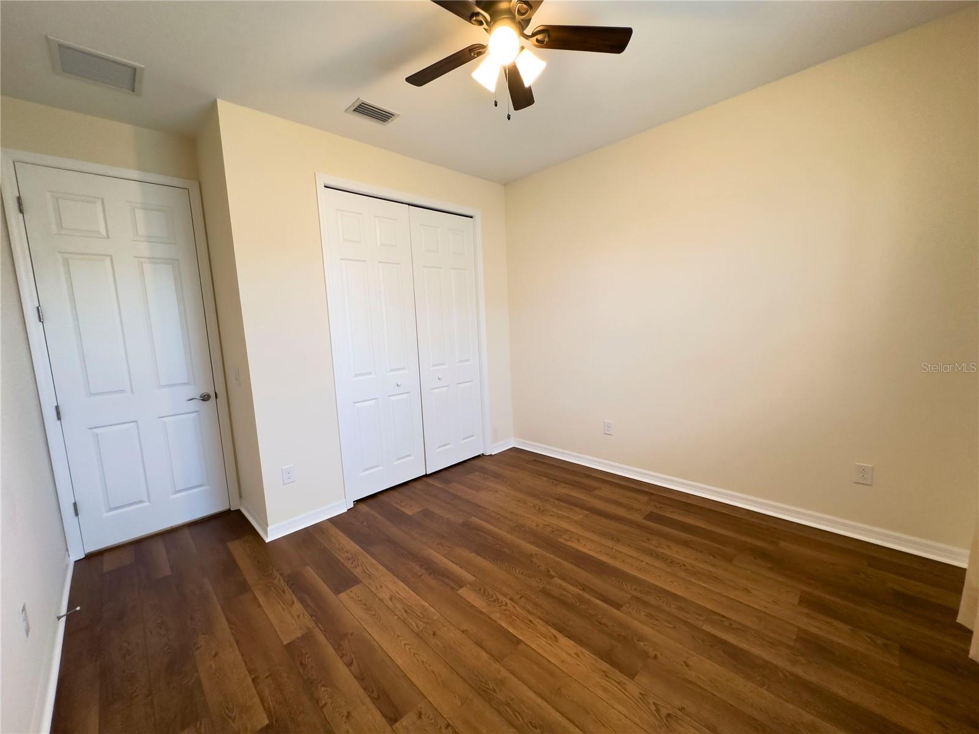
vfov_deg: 85.7
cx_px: 490
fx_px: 396
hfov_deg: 102.1
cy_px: 367
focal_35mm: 14
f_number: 2.2
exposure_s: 1/60
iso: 200
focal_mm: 2.22
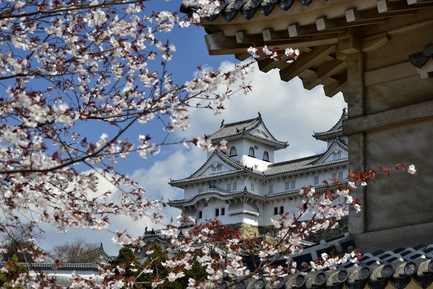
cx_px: 216
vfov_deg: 13.0
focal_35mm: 105
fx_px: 1263
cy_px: 144
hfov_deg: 19.5
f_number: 9
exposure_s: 1/80
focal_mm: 70
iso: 100
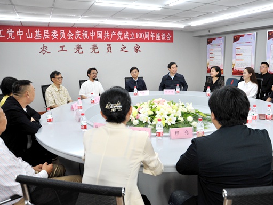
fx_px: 213
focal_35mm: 27
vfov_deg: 51.4
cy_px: 103
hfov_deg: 65.1
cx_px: 152
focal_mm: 24
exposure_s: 1/100
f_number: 5.6
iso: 1000
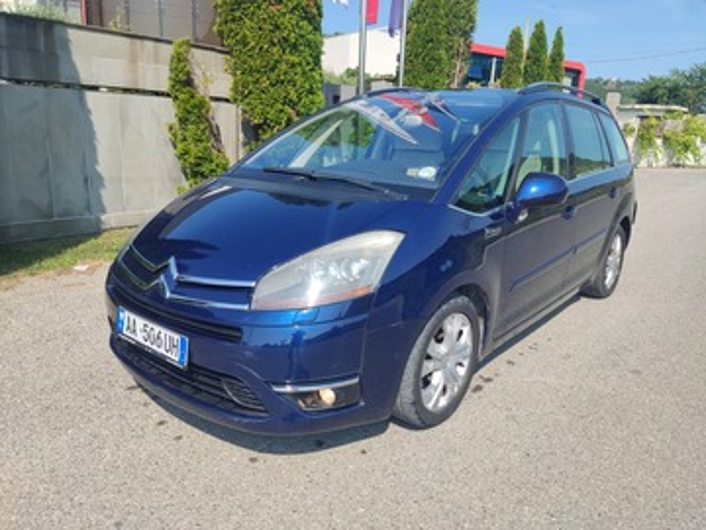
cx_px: 353
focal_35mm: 25
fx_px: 510
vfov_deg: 54.9
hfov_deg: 69.4
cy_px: 265
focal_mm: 4.71
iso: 50
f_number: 1.79
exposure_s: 1/1127
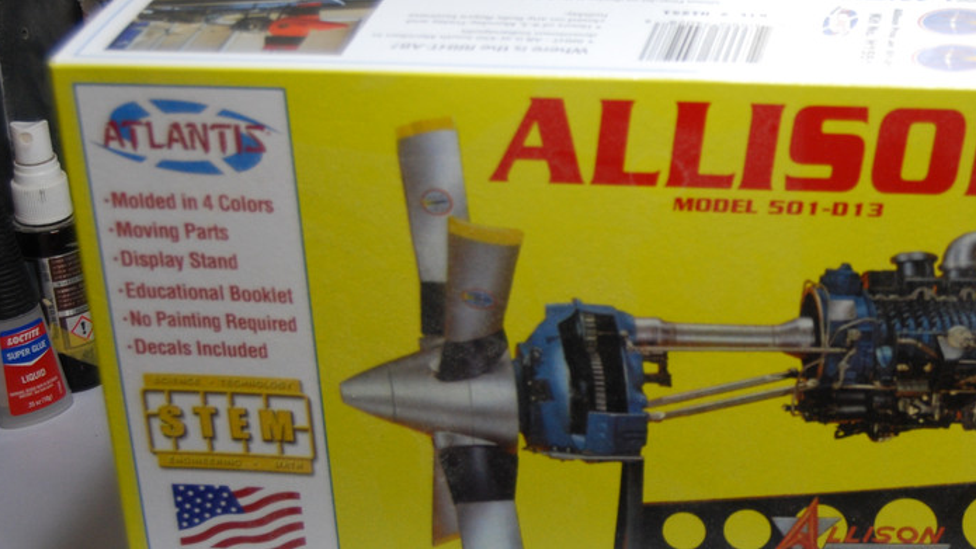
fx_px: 2381
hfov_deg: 22.9
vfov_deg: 13.1
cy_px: 324
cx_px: 731
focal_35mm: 92
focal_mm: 34
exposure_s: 1/25
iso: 400
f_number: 4.5
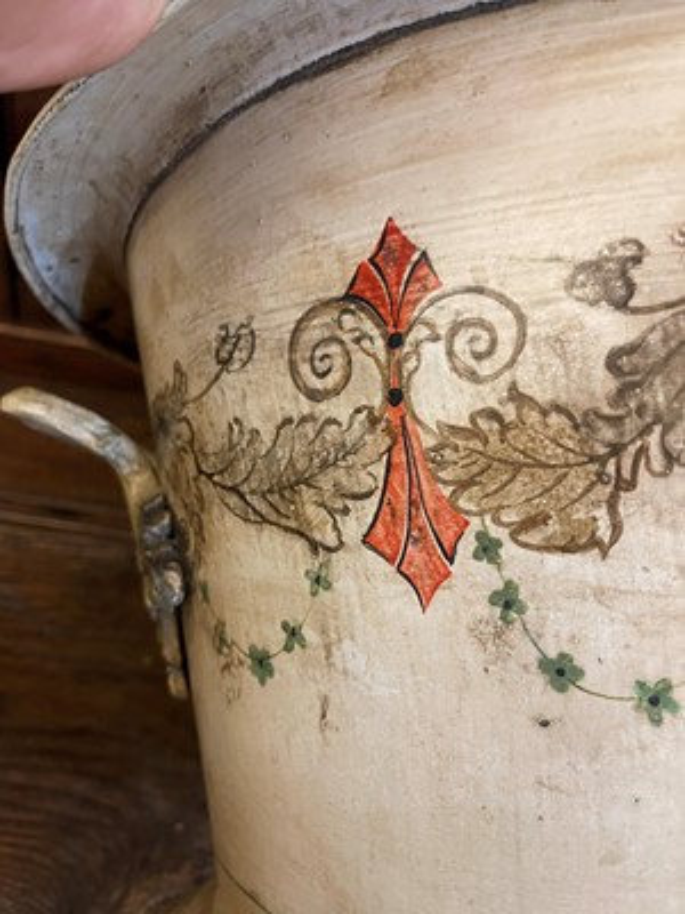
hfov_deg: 54.9
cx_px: 342
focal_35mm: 25
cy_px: 457
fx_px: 660
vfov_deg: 69.4
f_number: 1.6
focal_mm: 5.1
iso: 250
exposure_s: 1/50
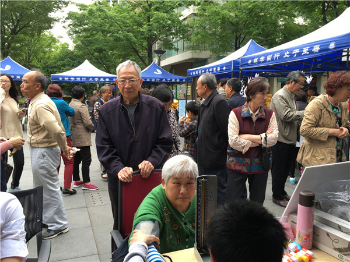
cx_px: 175
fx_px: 293
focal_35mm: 29
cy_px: 131
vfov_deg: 48.2
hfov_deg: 61.7
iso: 25
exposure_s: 1/116
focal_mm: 4.15
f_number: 2.2
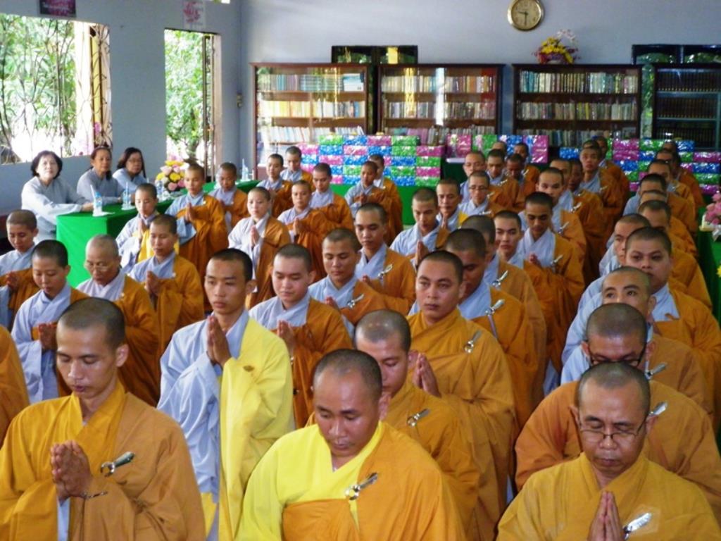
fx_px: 1291
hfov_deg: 31.2
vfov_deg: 23.7
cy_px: 270
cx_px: 360
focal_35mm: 62
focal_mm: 11.1
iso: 500
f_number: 4.4
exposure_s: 1/60
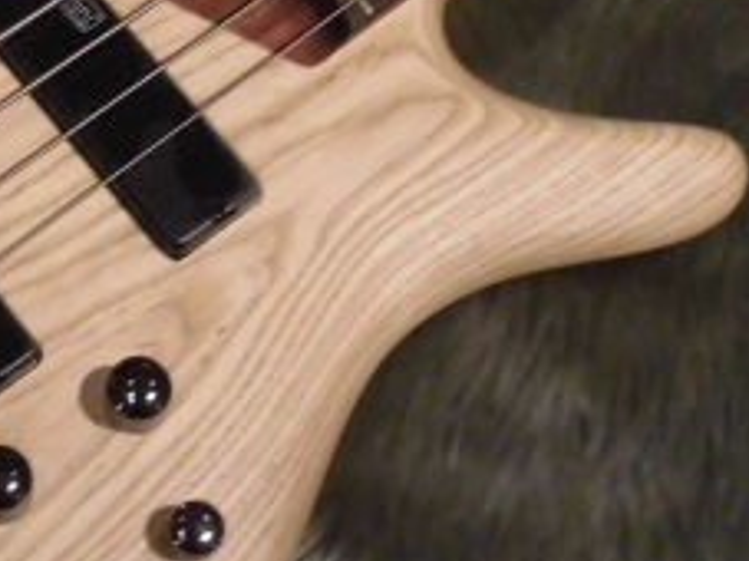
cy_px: 162
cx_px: 142
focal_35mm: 107
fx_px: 2314
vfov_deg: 13.8
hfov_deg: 18.2
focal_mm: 6.9
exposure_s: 1/5
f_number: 4.2
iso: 400
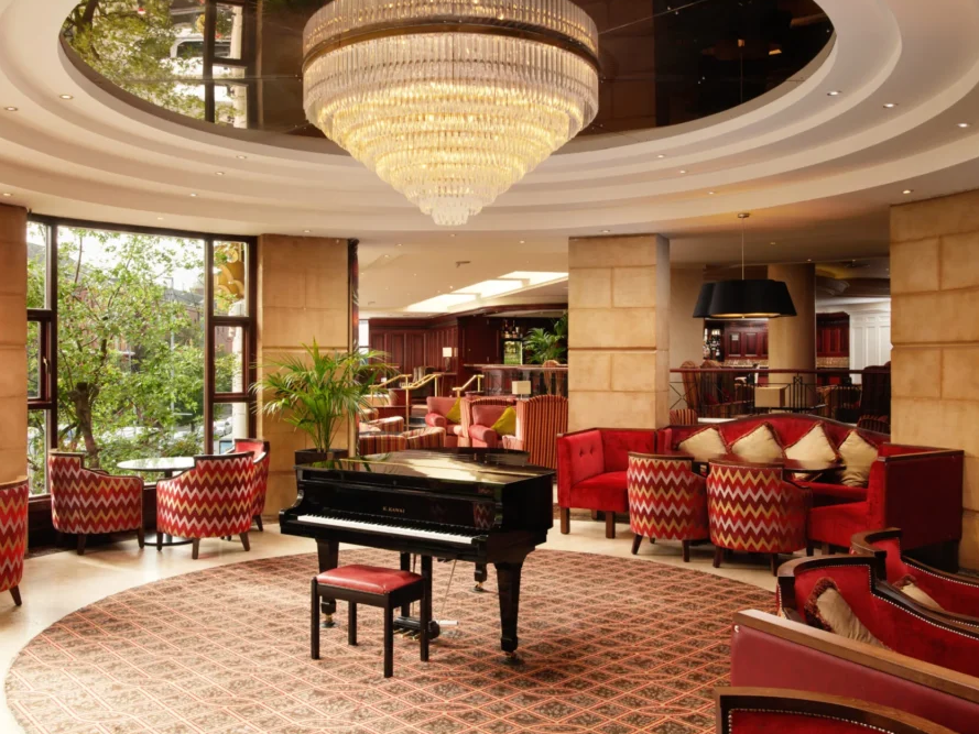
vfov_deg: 45.5
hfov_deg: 58.3
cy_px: 363
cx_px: 447
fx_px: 877
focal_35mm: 31
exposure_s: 1/250
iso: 320
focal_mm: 28
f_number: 16
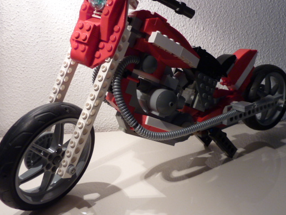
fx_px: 256
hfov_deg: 58.3
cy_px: 99
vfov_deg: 45.4
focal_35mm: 31
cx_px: 150
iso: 160
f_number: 3.3
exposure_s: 1/30
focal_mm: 4.1
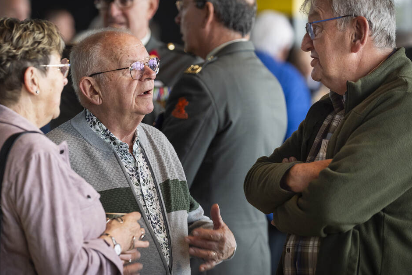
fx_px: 2541
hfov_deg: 9.3
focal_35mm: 222
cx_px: 184
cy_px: 141
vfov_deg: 6.2
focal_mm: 167
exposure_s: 1/200
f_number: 2.8
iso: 2000
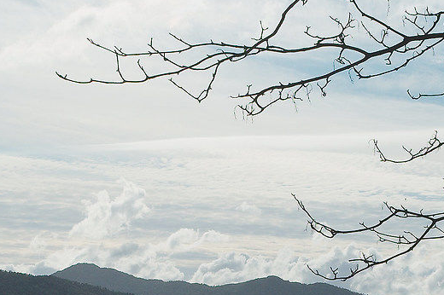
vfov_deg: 13.6
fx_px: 1196
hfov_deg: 20.9
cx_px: 310
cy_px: 380
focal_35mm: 97
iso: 200
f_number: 9
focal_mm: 14
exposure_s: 1/1000
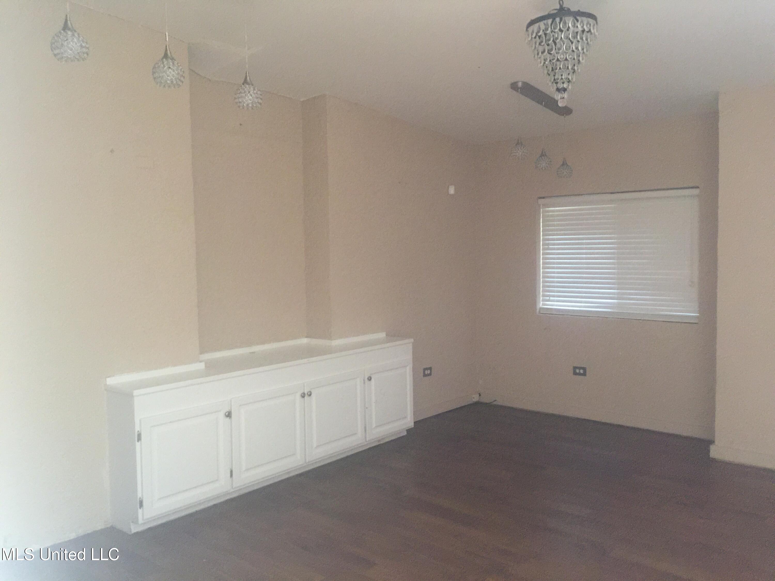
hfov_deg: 61.7
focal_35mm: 29
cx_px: 388
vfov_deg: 48.2
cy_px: 290
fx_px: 649
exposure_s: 1/15
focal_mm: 4.15
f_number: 2.2
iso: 125
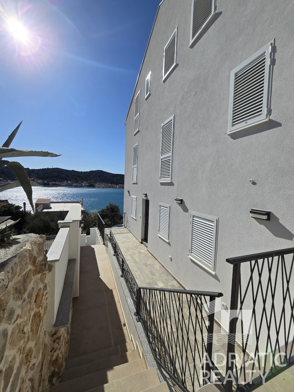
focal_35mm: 13
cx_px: 147
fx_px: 147
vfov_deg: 106.2
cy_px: 196
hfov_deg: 89.9
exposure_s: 1/4966
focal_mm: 2.2
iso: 50
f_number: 2.2
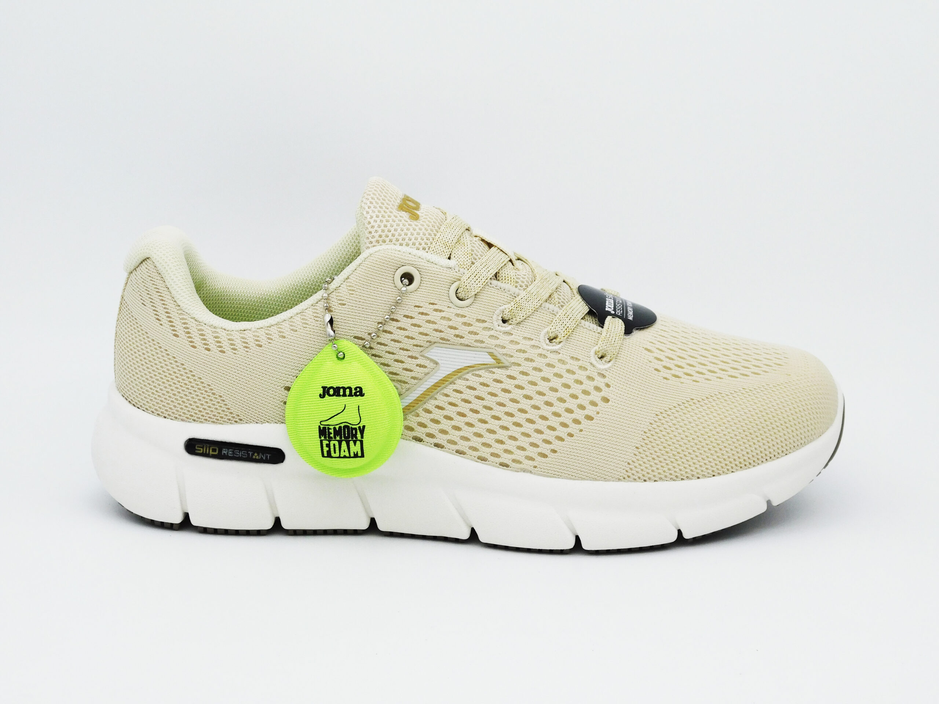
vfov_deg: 24.8
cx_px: 470
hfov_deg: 32.7
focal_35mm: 59
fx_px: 1600
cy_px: 352
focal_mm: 10.4
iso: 125
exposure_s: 1/640
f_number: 4
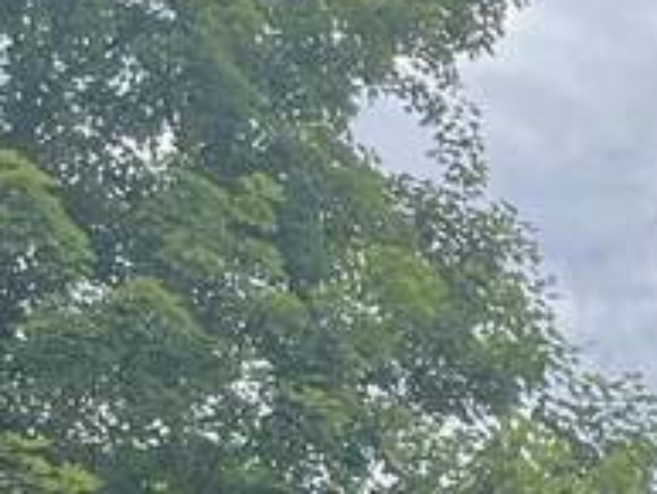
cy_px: 1097
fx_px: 3267
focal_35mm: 172
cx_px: 1198
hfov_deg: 10.7
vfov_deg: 8.1
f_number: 1.6
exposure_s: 1/5319
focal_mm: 5.1
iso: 50
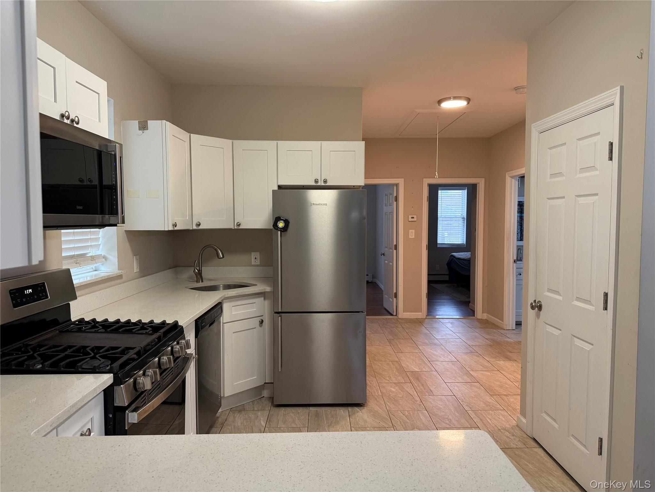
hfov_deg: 71.6
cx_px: 328
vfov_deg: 56.8
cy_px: 246
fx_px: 454
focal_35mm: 24
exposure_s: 1/60
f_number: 1.78
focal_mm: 6.76
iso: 160
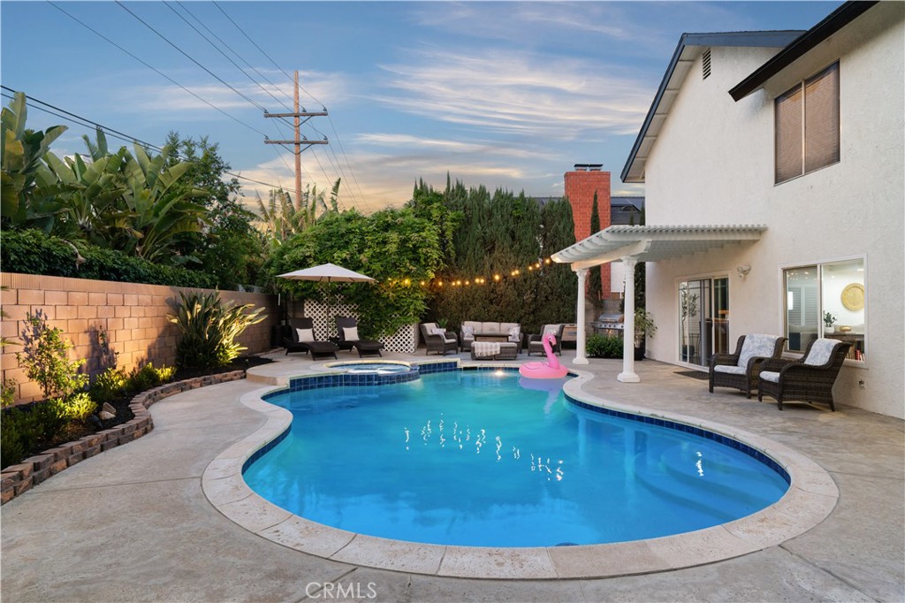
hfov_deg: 81.2
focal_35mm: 21
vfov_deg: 59.5
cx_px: 452
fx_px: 528
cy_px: 302
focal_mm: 21
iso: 640
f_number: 9
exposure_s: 1/4
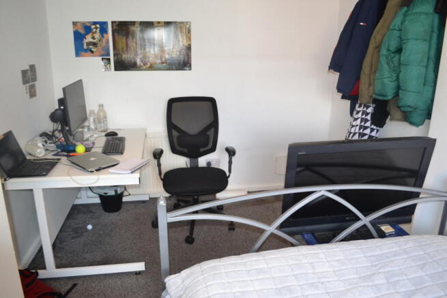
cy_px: 149
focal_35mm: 27
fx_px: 335
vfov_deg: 48.0
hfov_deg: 67.4
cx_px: 224
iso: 1000
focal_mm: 18
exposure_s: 1/60
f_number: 3.5
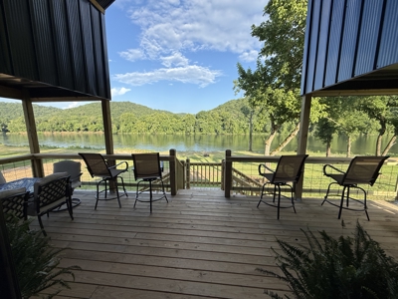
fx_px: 161
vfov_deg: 85.7
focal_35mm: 14
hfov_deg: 102.1
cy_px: 150
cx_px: 199
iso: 64
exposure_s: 1/638
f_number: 2.2
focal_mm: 2.22
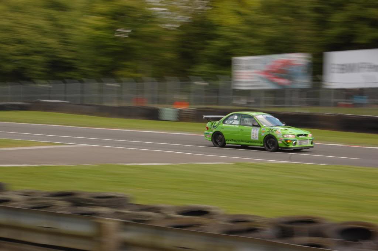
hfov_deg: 24.6
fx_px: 866
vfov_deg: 16.5
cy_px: 126
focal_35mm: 82
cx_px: 189
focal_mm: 55
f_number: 14
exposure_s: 1/40
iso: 200
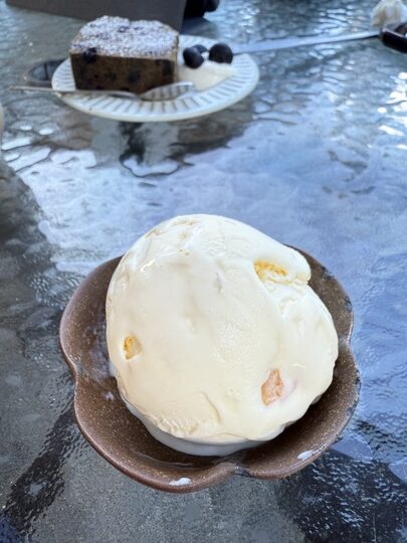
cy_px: 272
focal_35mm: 24
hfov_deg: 56.8
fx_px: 376
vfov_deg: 71.6
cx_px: 204
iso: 100
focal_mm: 2.22
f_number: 2.2
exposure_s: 1/120
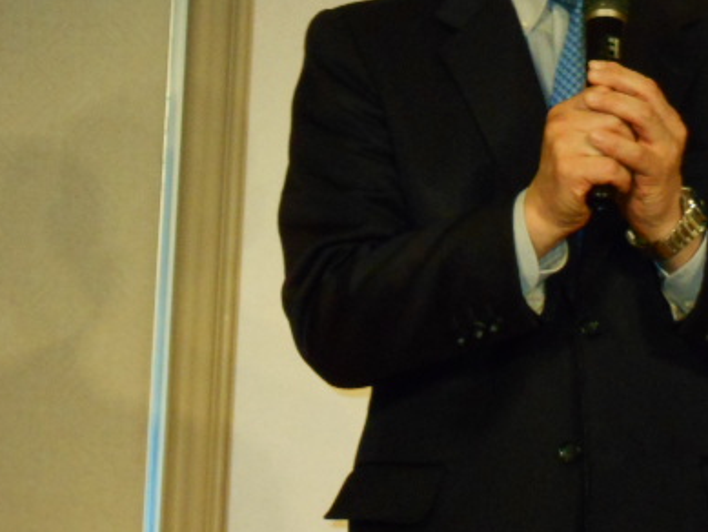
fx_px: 4378
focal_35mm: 214
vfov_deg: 6.9
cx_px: 541
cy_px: 117
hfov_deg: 9.2
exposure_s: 1/60
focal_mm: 23
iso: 800
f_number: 6.5
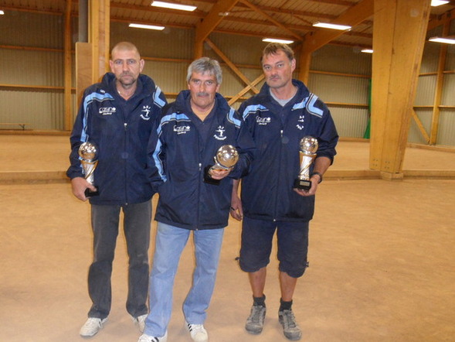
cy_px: 171
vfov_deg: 44.2
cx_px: 228
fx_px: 421
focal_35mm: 32
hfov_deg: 56.8
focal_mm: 5.3
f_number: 3.4
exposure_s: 1/30
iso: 480
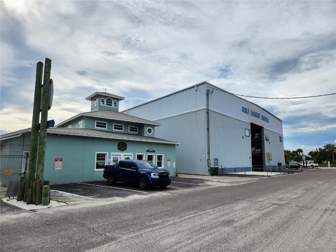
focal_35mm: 23
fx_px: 223
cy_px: 126
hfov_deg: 73.9
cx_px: 168
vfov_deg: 58.9
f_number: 1.8
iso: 20
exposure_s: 1/3455
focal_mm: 5.4
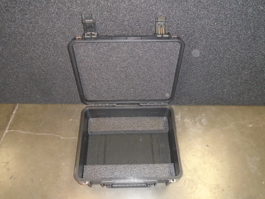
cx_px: 132
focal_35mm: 26
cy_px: 100
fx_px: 199
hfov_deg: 67.3
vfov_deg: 53.1
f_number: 3.2
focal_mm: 4.6
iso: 400
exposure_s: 1/30
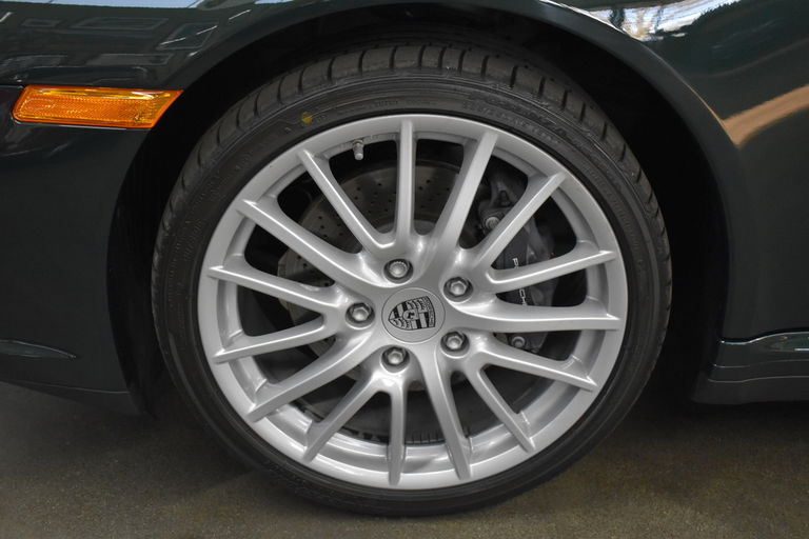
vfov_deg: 31.9
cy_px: 270
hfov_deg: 46.4
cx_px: 404
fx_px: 944
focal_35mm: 42
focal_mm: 28
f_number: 4.2
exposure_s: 1/125
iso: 2200
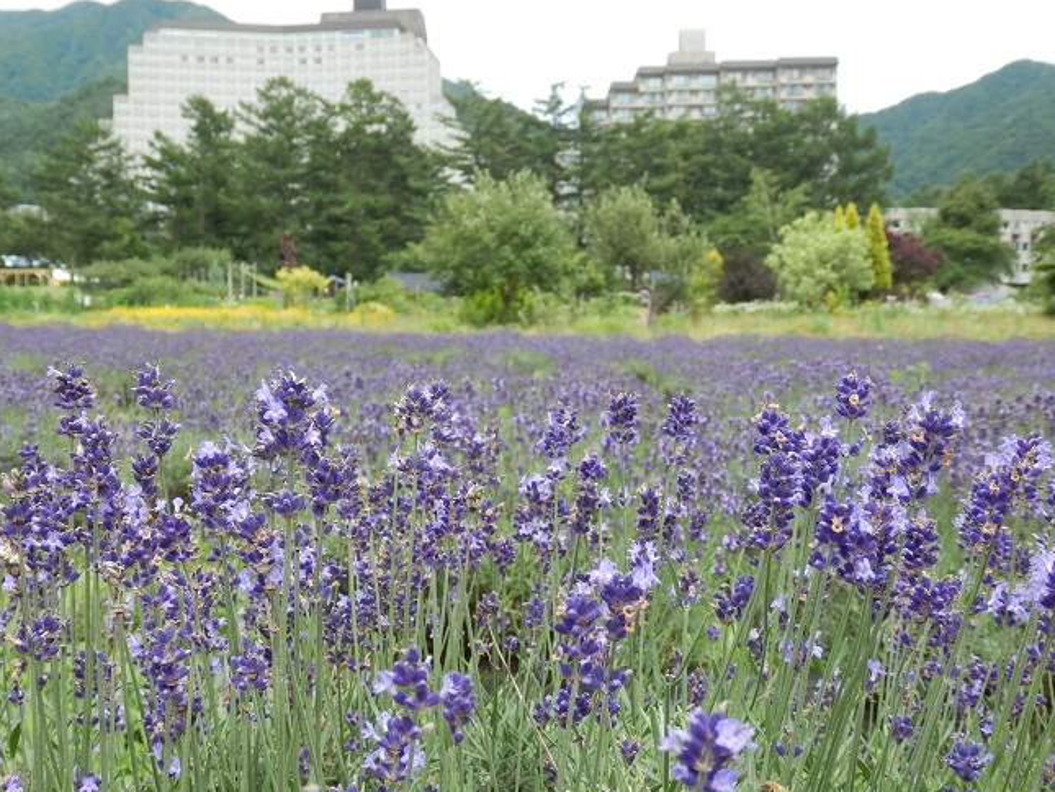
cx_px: 451
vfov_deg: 33.6
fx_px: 1311
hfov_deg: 43.7
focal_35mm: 43
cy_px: 432
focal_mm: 6.6
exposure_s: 1/320
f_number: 3.6
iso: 80
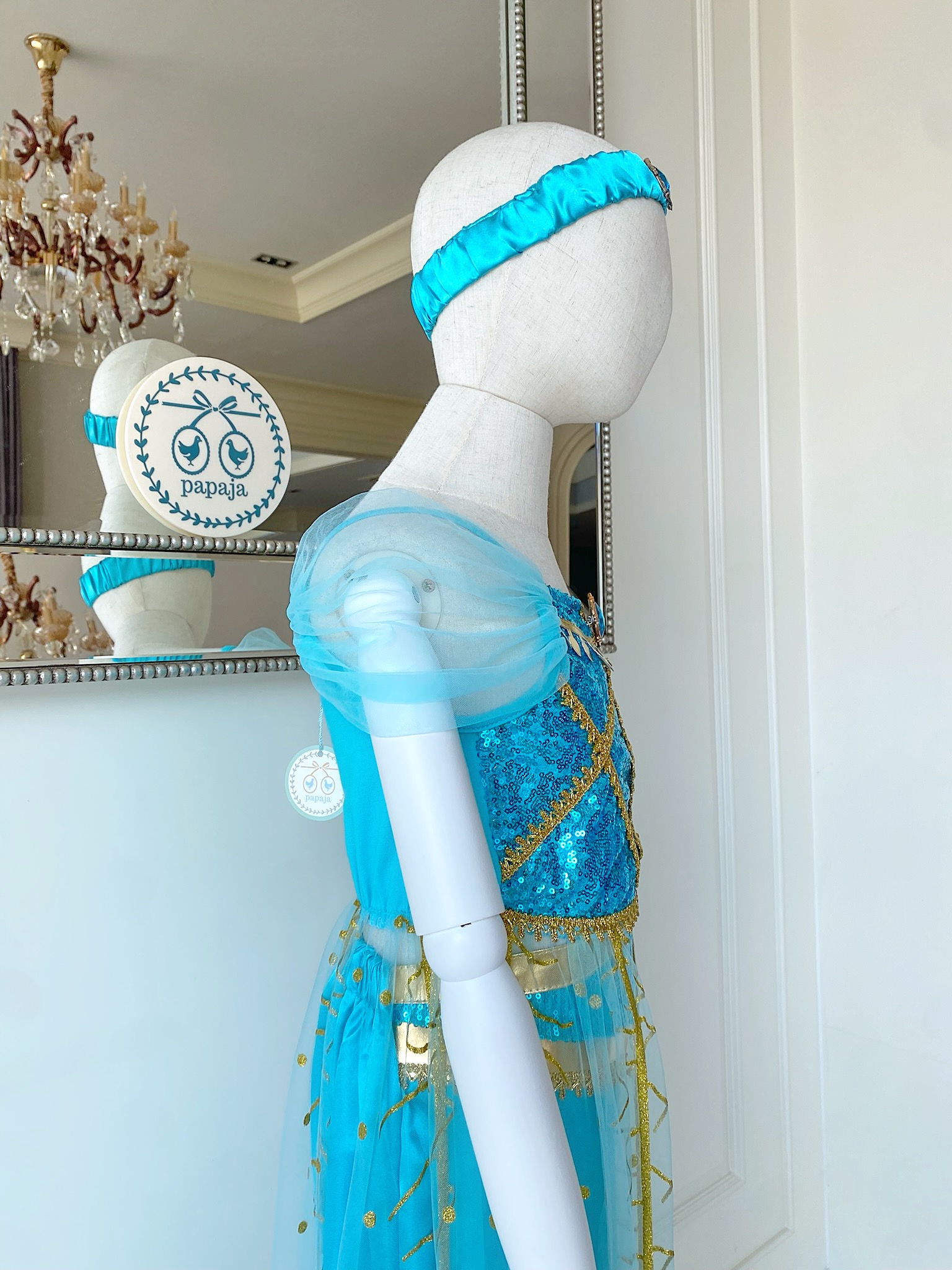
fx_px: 953
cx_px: 476
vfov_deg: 67.3
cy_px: 635
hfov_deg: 53.1
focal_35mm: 26
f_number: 1.8
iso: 32
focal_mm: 4.25
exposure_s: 1/122
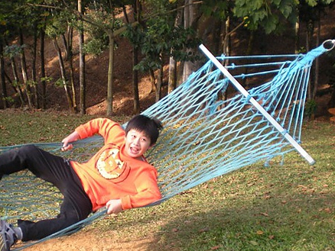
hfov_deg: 36.6
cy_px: 165
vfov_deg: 27.9
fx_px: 504
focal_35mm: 52
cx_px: 123
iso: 162
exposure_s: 1/254
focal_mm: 6.3
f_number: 3.1
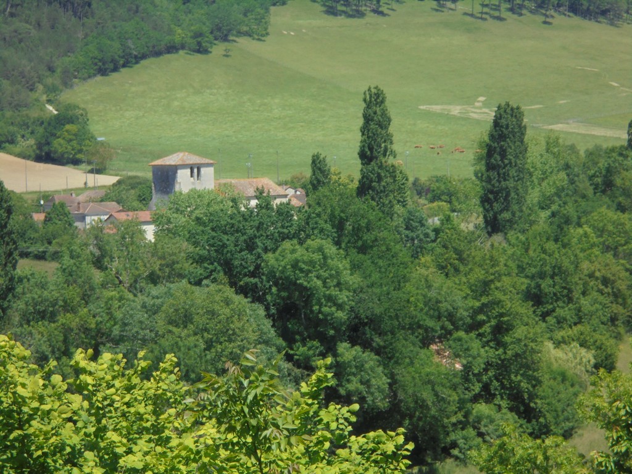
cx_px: 316
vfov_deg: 9.5
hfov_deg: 12.7
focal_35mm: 156
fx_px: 2848
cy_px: 237
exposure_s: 1/250
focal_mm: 27.6
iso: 100
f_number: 6.5
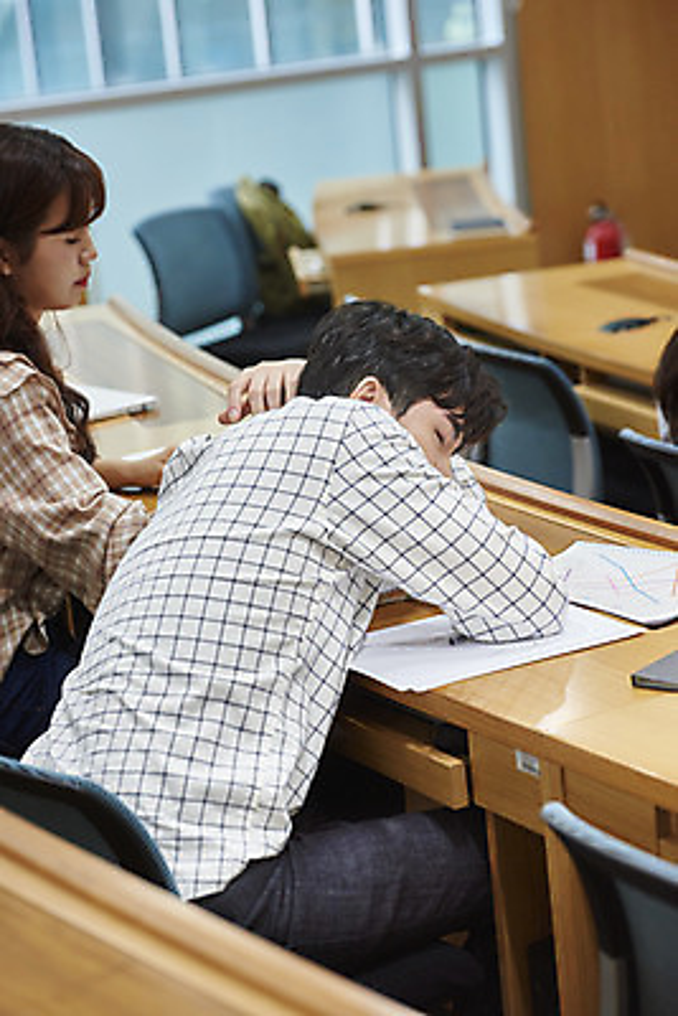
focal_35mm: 98
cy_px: 508
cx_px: 339
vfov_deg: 20.8
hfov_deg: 14.0
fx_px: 2766
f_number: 3.5
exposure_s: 1/200
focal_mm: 98
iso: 1600
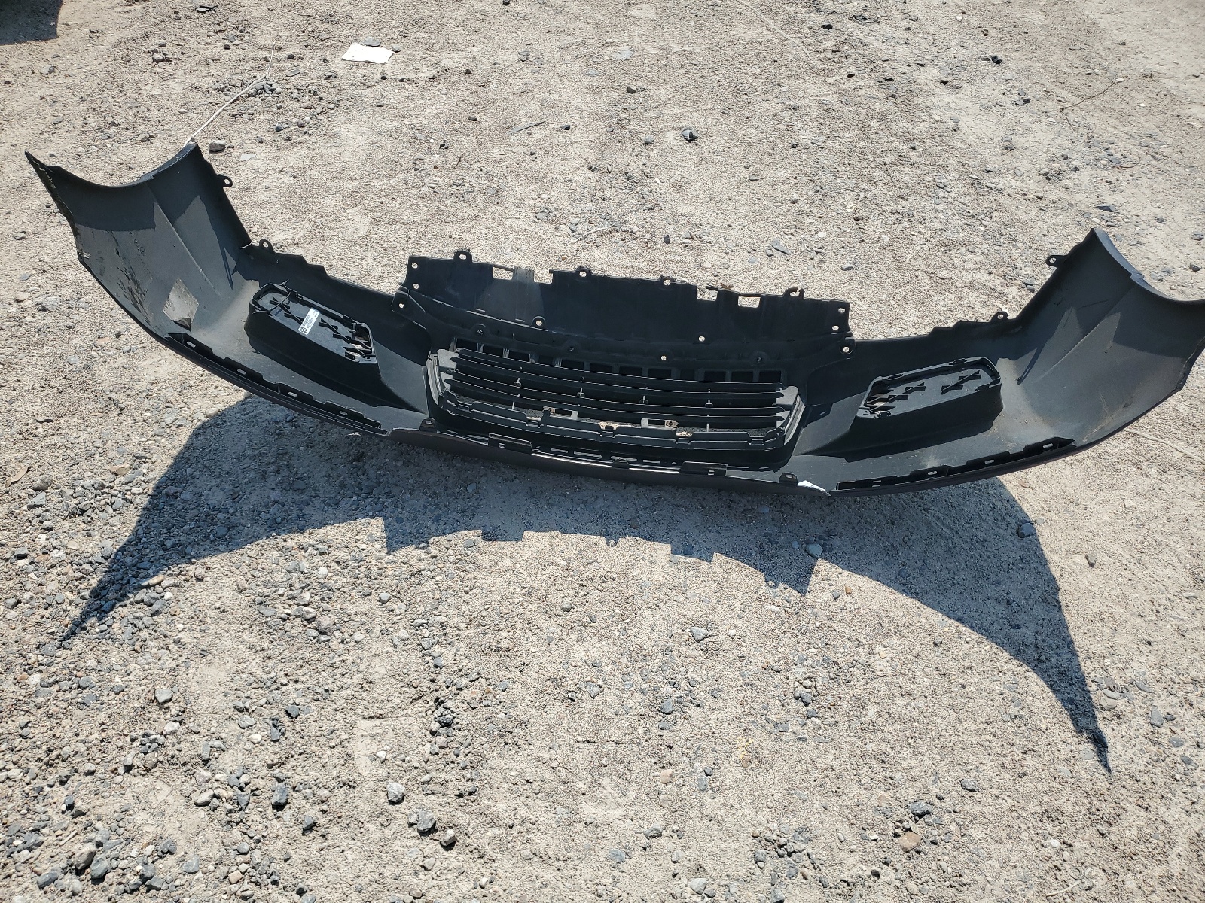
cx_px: 602
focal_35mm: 26
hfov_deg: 67.3
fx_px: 905
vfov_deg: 53.1
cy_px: 452
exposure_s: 1/5000
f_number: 1.5
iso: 50
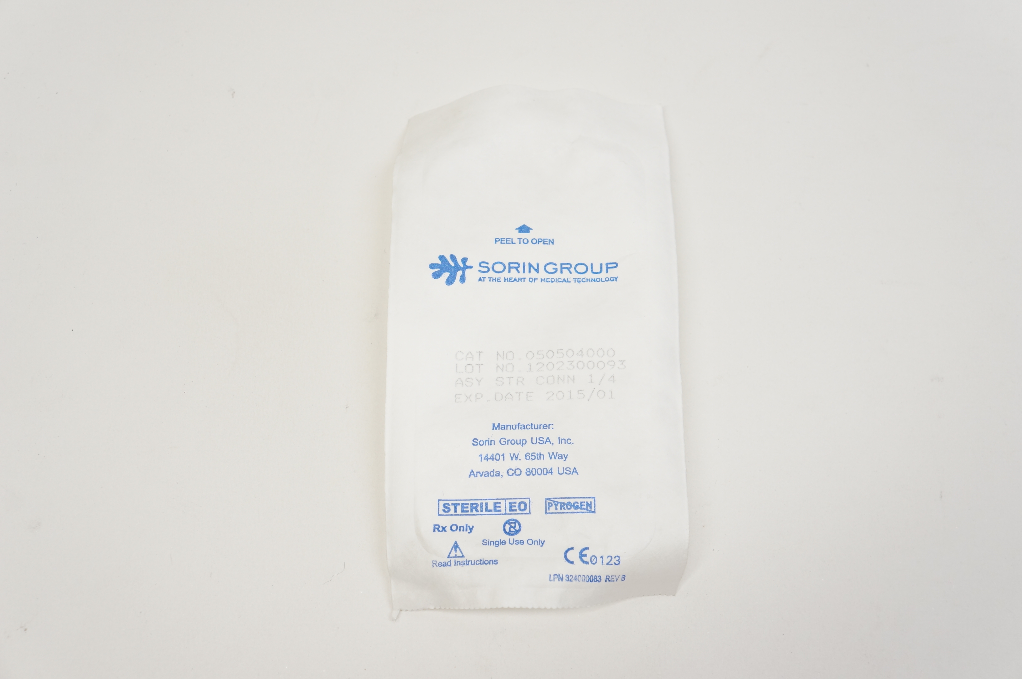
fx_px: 1361
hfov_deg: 41.2
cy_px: 340
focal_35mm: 48
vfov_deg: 28.0
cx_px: 511
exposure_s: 1/60
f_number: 7.1
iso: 400
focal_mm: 32
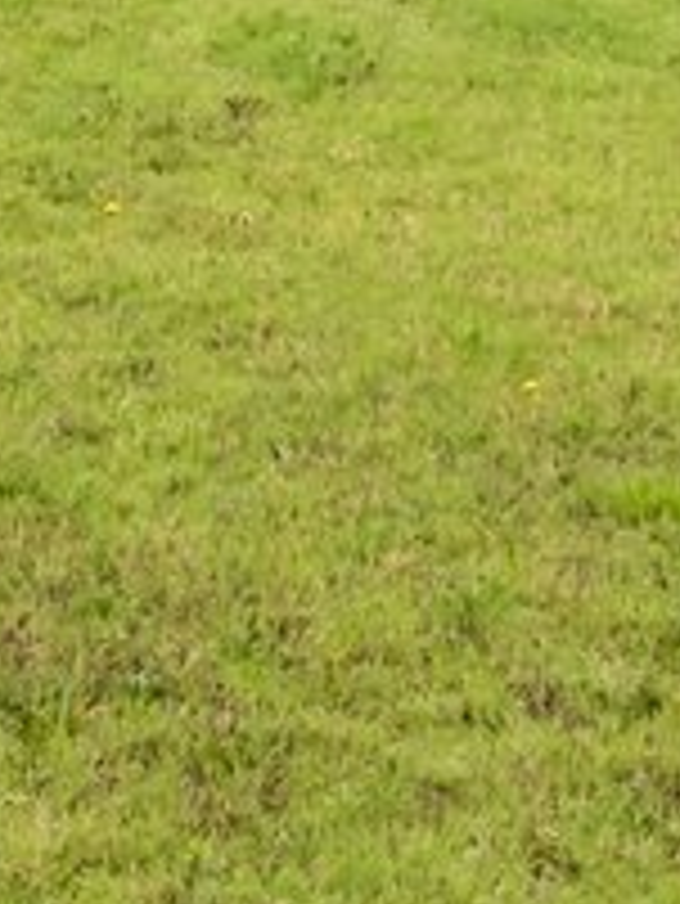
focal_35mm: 157
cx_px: 1009
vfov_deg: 12.0
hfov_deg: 9.2
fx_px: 4108
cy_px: -459
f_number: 7.1
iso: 200
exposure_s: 1/800
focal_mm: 16
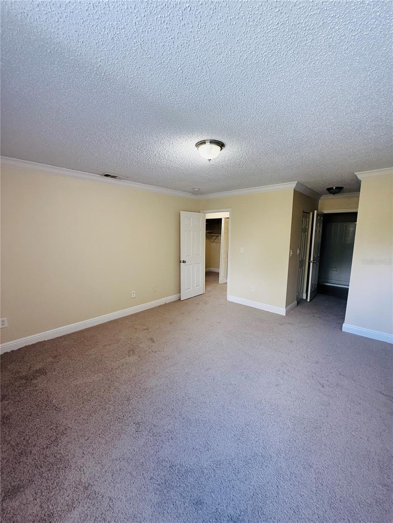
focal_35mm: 14
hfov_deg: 85.7
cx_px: 196
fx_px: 212
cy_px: 262
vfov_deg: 102.1
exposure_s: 1/99
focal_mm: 2.22
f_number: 2.2
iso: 200
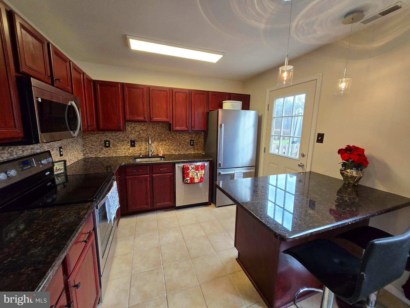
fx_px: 154
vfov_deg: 89.9
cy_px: 154
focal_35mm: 13
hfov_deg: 106.2
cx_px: 205
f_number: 2.2
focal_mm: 1.7
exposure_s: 1/60
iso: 80
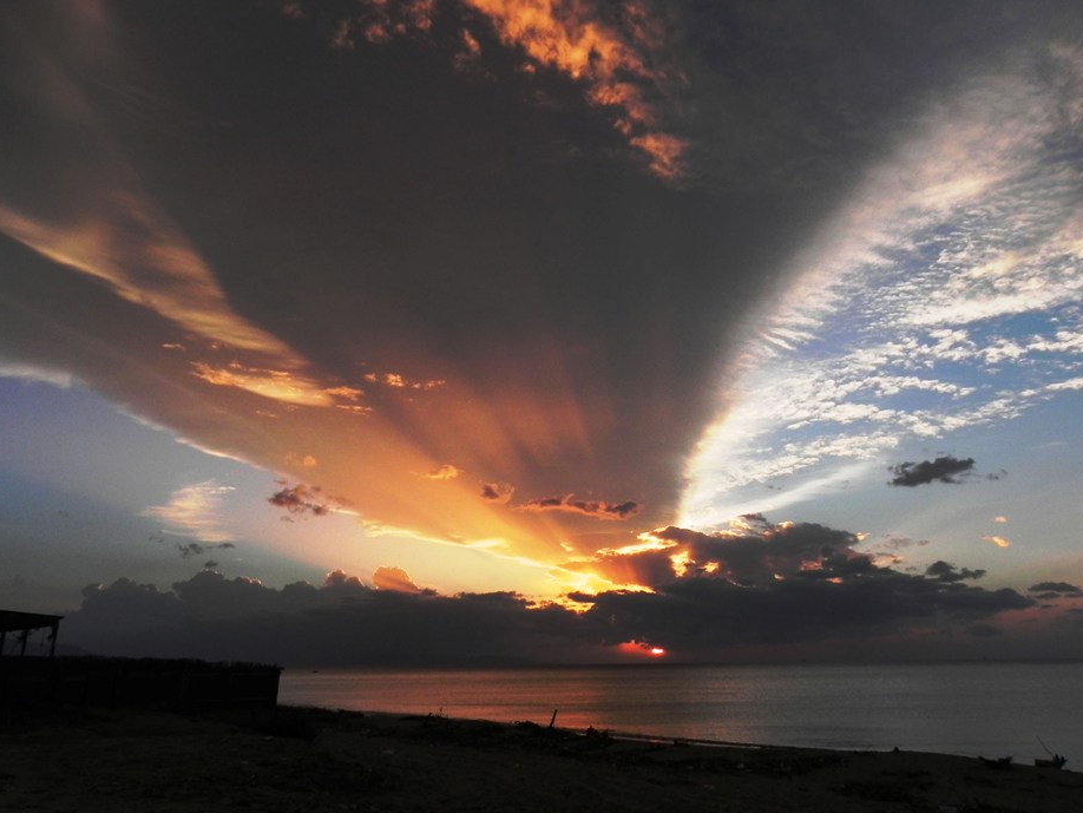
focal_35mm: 29
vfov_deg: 48.2
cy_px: 378
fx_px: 908
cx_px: 579
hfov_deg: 61.6
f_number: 6.3
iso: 160
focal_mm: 4.6
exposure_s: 1/200
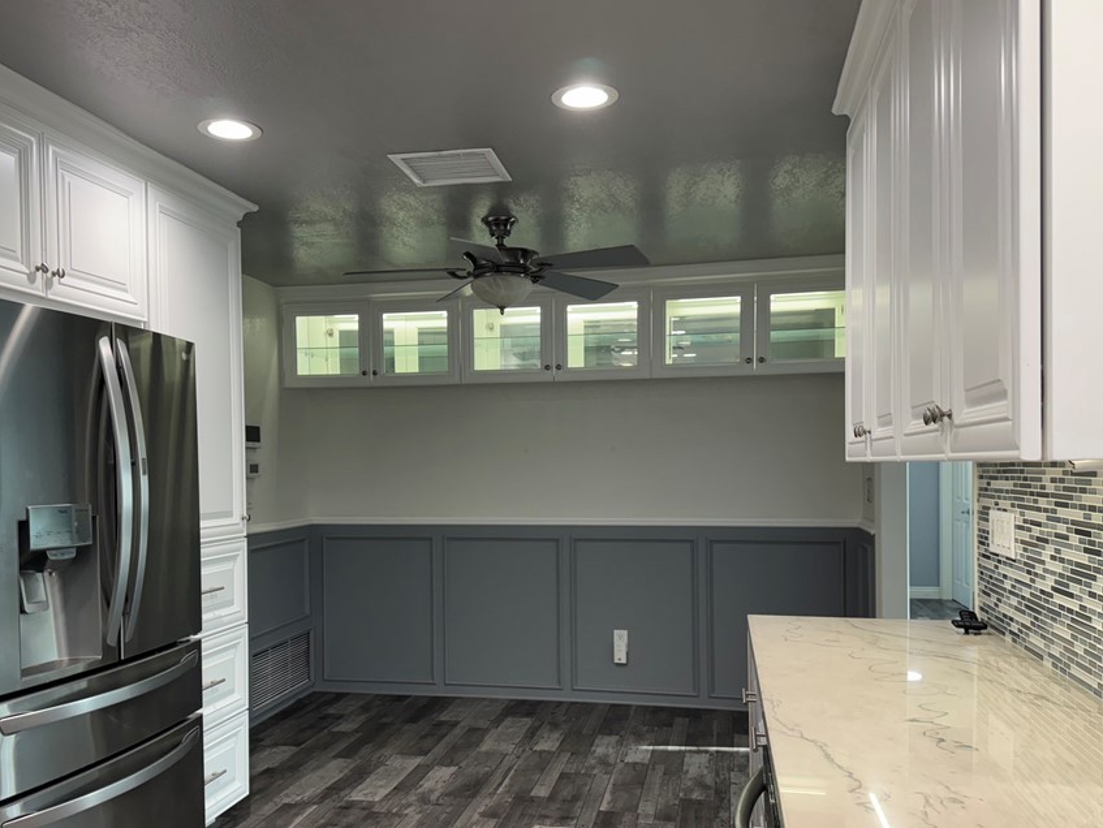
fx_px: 924
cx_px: 520
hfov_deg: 61.6
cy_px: 480
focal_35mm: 29
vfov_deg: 48.1
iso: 160
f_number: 1.78
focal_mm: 6.76
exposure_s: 1/120
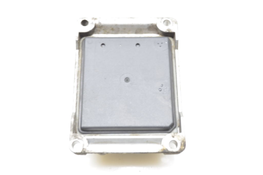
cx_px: 132
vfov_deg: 28.1
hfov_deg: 41.1
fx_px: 351
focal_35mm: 48
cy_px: 88
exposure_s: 1/6
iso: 100
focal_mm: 32
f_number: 4.8
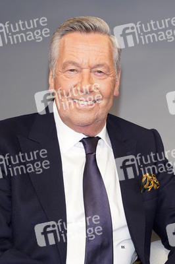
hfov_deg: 20.9
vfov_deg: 31.0
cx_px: 88
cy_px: 132
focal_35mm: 65
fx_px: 475
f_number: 5.6
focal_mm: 65
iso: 2000
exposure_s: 1/160
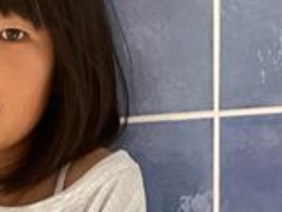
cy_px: 339
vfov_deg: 12.1
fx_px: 945
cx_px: -46
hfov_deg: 16.4
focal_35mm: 116
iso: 250
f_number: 2.4
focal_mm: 3.3
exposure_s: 1/60
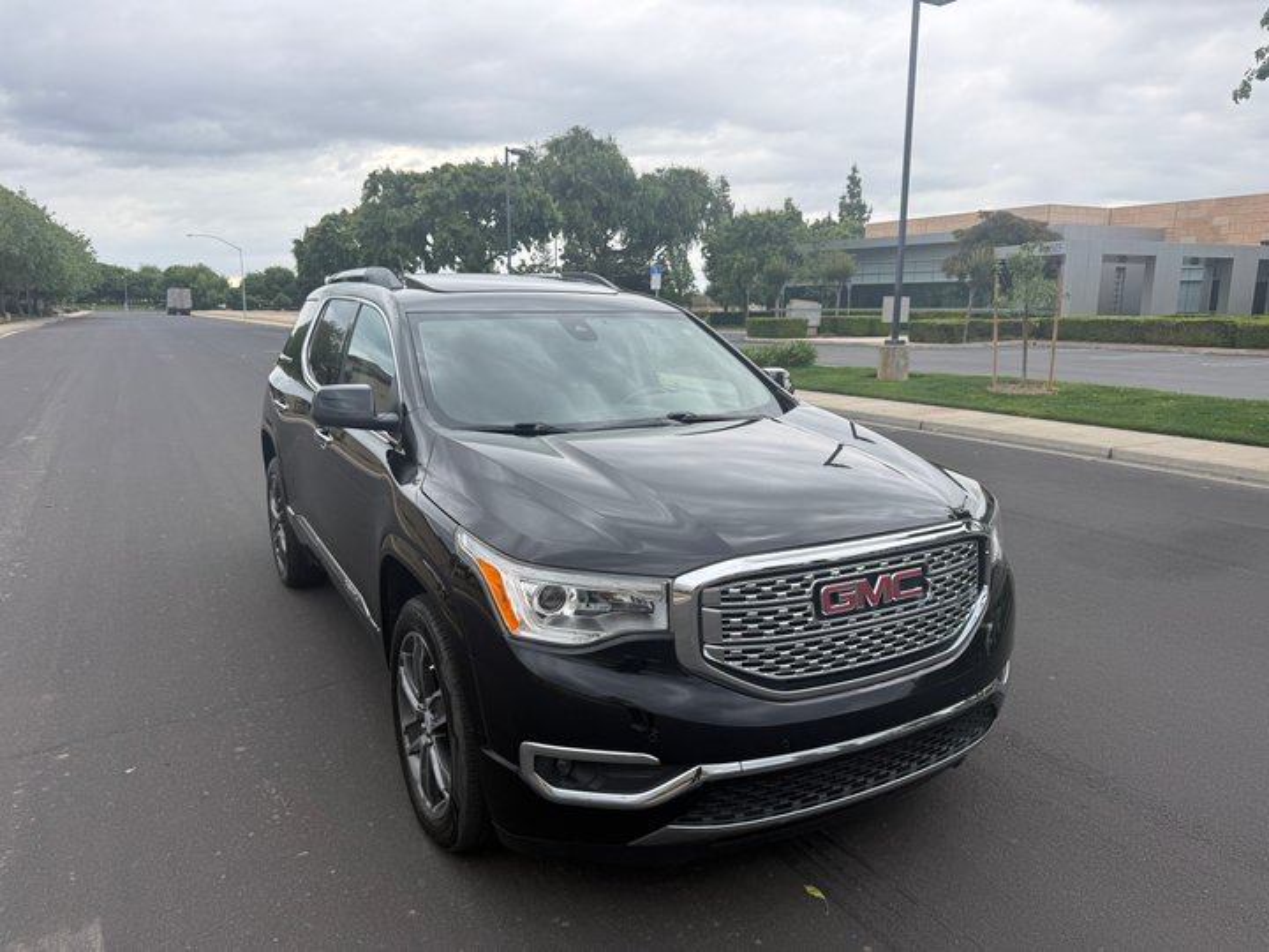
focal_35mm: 24
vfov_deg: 56.8
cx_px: 634
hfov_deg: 71.6
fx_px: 880
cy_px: 476
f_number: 1.78
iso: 80
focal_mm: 6.76
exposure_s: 1/979
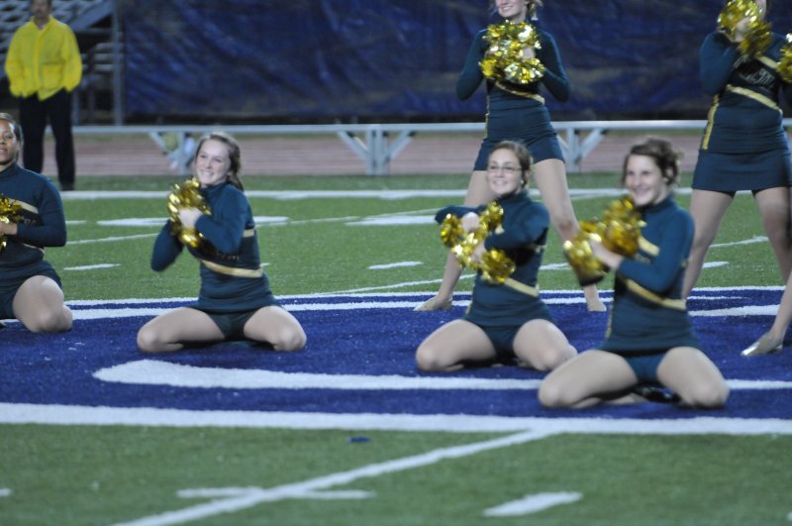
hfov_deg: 6.9
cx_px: 396
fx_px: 6591
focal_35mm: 300
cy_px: 263
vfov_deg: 4.6
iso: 1600
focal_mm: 200
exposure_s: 1/125
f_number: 2.8
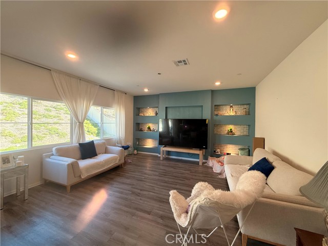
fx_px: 133
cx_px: 164
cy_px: 123
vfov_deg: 85.7
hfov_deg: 102.1
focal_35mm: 14
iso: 200
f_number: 2.2
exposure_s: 1/120
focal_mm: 2.22
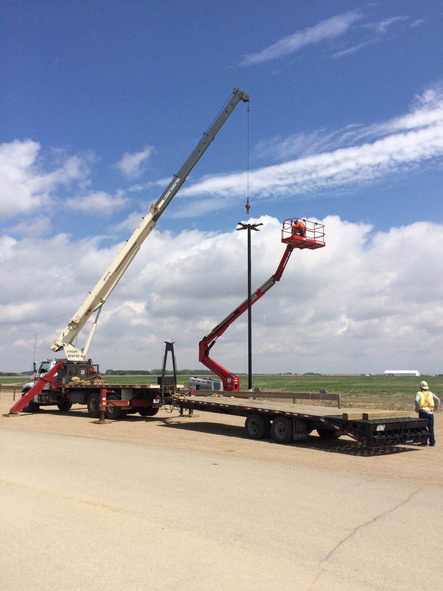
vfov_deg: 61.7
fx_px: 495
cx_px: 222
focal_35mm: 29
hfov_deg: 48.2
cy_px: 296
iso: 32
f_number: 2.2
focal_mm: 4.15
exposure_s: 1/4115
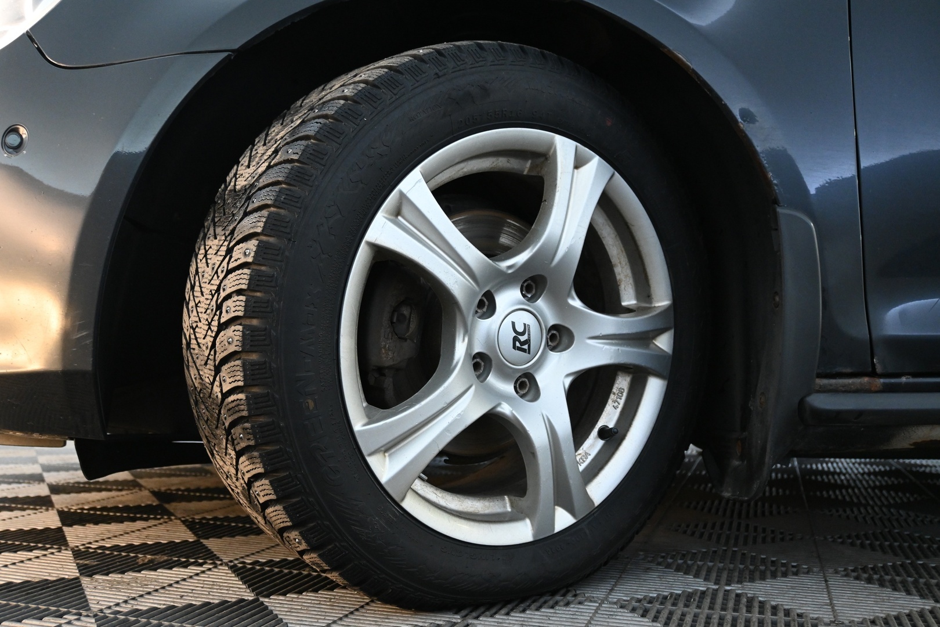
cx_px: 470
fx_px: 901
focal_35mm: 34
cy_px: 314
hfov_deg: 55.1
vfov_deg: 38.4
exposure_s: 1/40
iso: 2500
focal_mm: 23
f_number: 4.2
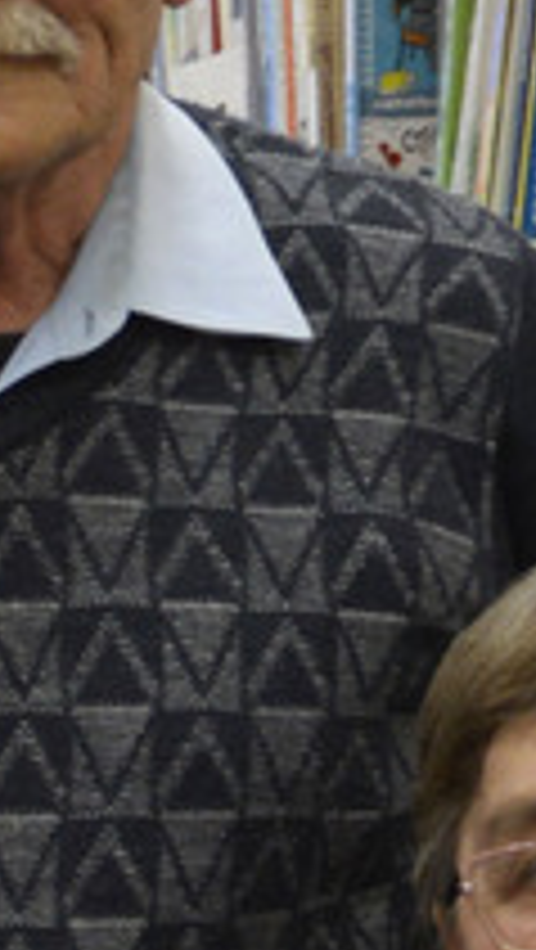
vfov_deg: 7.5
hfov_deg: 4.1
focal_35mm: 286
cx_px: -1040
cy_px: 1256
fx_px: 7212
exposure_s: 1/60
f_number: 4
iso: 400
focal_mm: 24
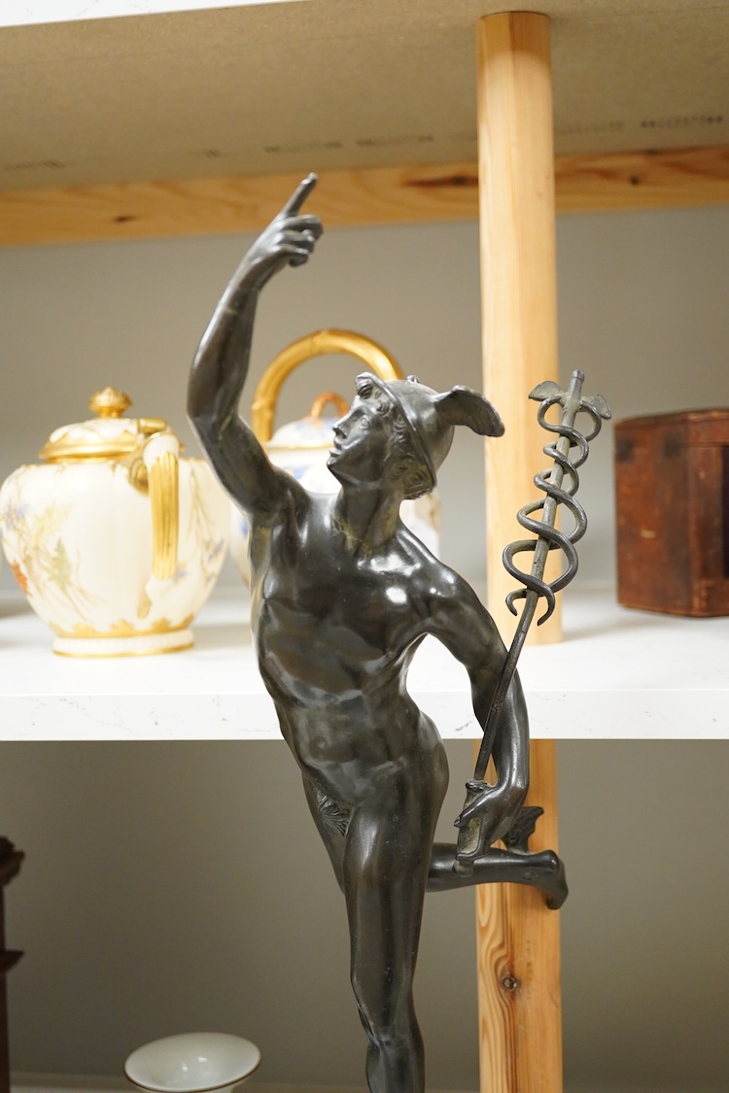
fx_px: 1367
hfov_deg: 29.9
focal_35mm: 45
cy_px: 546
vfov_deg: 43.6
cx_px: 364
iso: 2500
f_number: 4
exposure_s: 1/160
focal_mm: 30
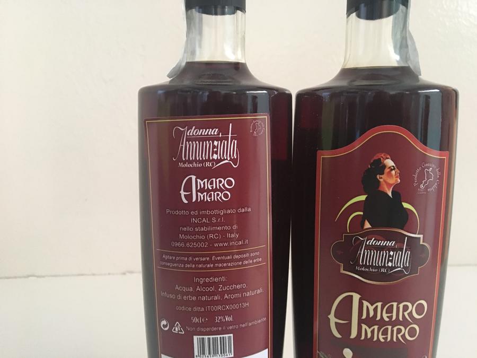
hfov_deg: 61.7
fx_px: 400
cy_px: 179
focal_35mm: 29
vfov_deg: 48.2
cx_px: 238
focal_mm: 4.15
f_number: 2.2
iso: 200
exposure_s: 1/17
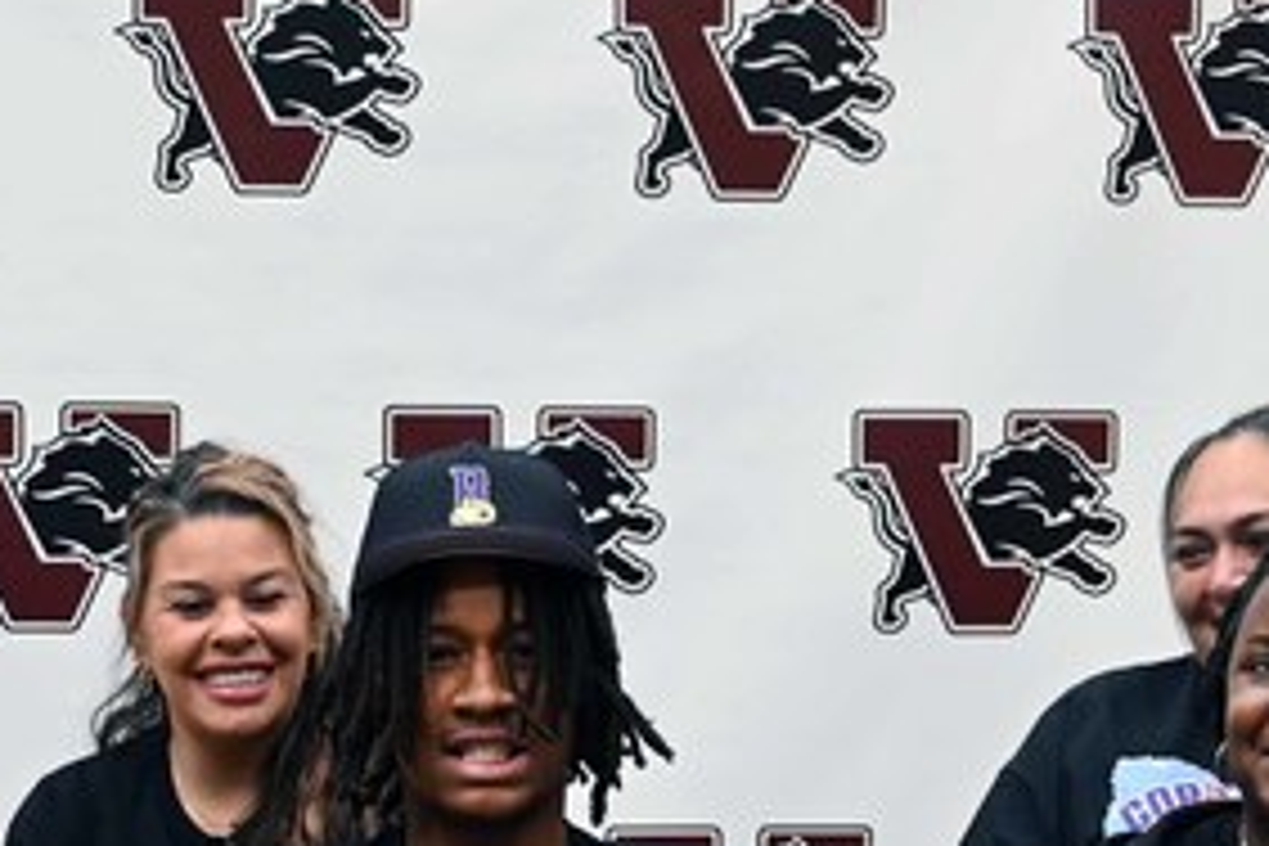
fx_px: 5640
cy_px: 785
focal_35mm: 160
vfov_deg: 8.5
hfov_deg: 12.8
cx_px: 850
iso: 3200
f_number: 4
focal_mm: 44
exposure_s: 1/125
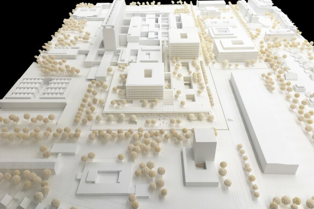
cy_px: 99
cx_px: 157
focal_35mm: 31
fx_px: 270
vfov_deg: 42.3
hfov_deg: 60.3
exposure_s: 1/50
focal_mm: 4.15
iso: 25
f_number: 2.2
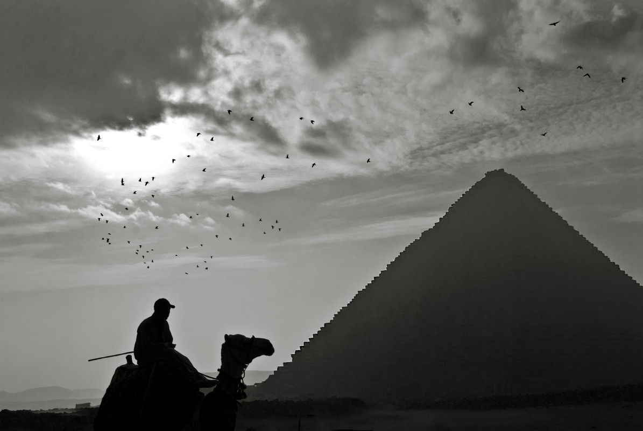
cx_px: 322
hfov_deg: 41.1
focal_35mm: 48
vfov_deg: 28.2
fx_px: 858
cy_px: 216
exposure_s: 1/350
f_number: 11
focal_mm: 32
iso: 100
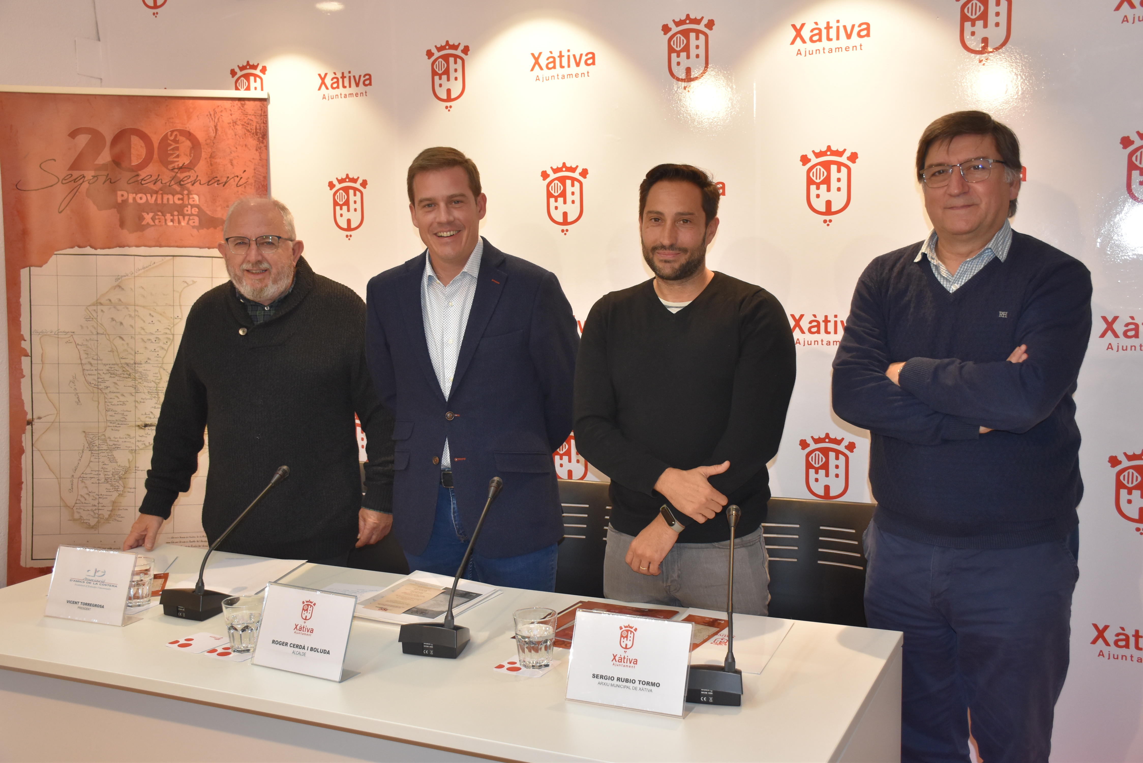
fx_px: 1143
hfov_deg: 53.1
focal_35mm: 36
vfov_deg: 36.9
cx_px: 572
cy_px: 382
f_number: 5
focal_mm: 24
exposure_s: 1/200
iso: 800
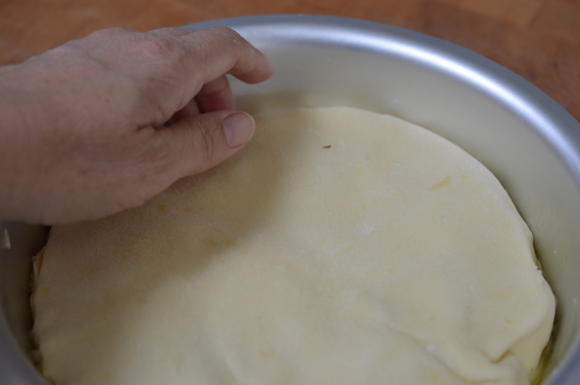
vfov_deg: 22.6
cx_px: 290
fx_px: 965
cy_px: 192
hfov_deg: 33.4
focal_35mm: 60
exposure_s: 1/60
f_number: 4
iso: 400
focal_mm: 40
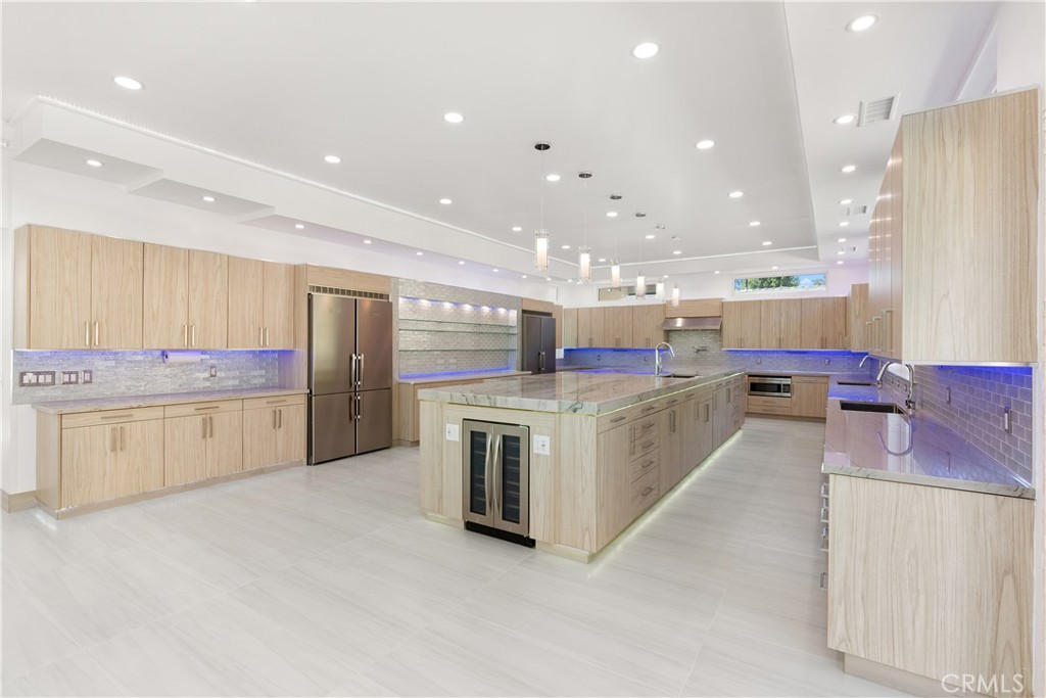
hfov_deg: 96.7
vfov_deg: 73.8
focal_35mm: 16
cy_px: 349
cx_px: 523
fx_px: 465
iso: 640
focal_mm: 16
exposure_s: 1/30
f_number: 9
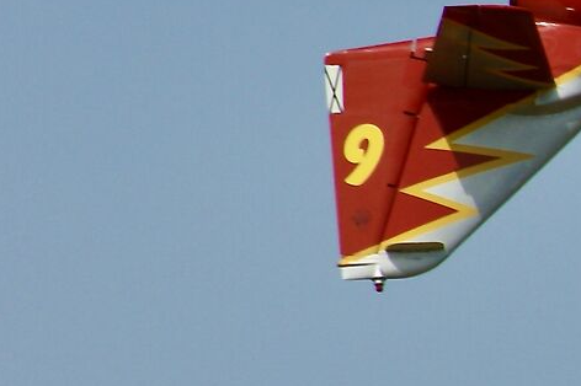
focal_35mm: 1908
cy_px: 358
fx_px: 30771
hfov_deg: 1.1
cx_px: 1215
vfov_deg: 0.7
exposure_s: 1/640
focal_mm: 250
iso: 100
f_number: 8
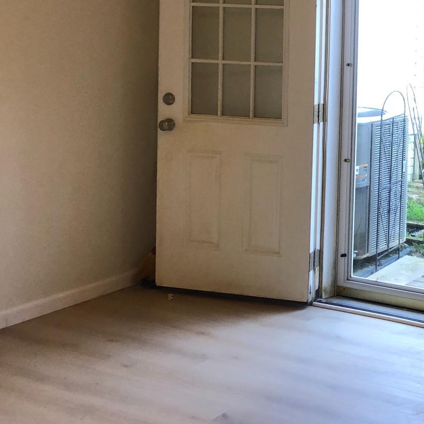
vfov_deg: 27.6
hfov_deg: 25.3
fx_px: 845
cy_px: 80
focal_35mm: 61
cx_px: 509
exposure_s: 1/30
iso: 32
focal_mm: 3.99
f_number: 1.8
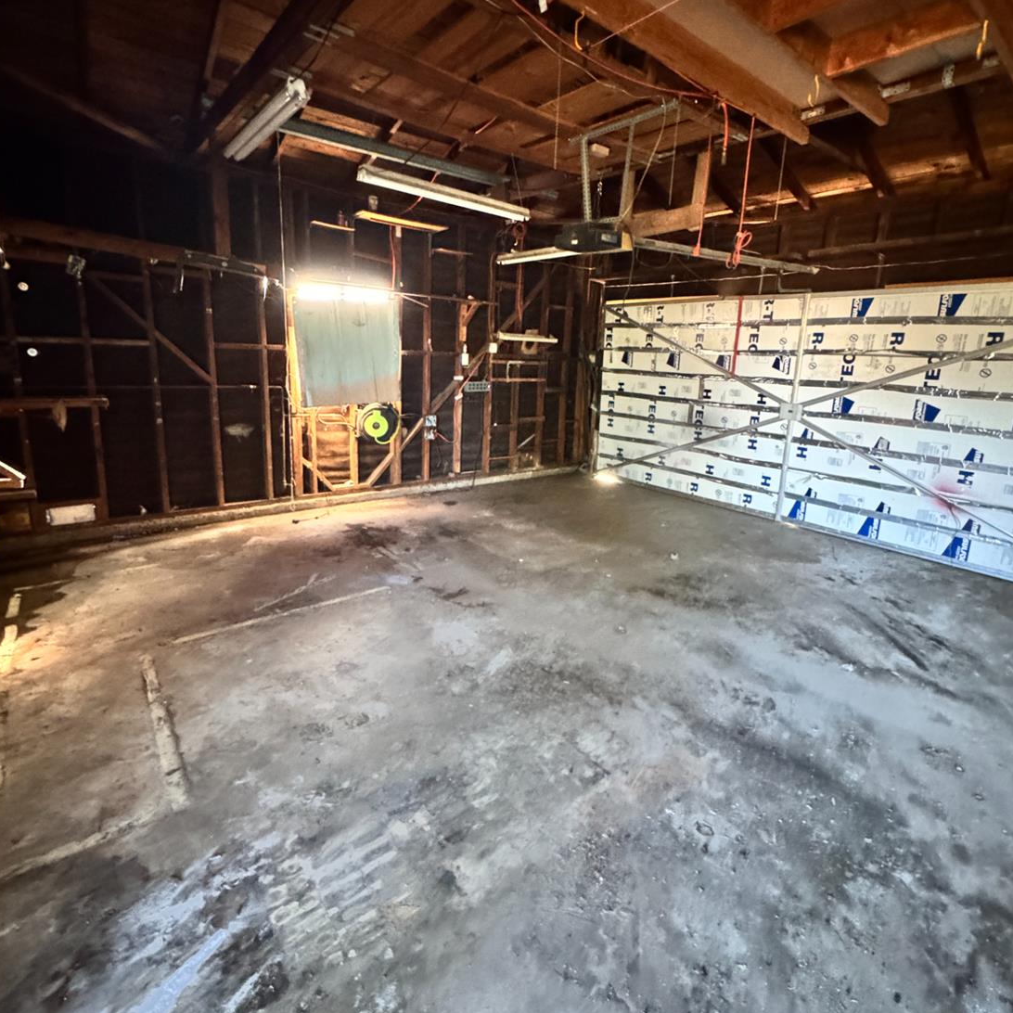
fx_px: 563
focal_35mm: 17
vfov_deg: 83.9
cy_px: 473
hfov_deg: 84.0
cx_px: 513
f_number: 2.2
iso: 1600
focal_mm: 2.22
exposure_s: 1/34
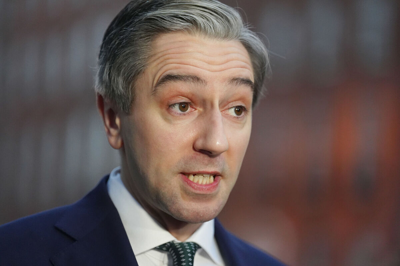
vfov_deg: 8.4
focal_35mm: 163
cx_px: 200
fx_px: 1811
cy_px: 133
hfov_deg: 12.6
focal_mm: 163
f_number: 2.8
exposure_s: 1/500
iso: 4000
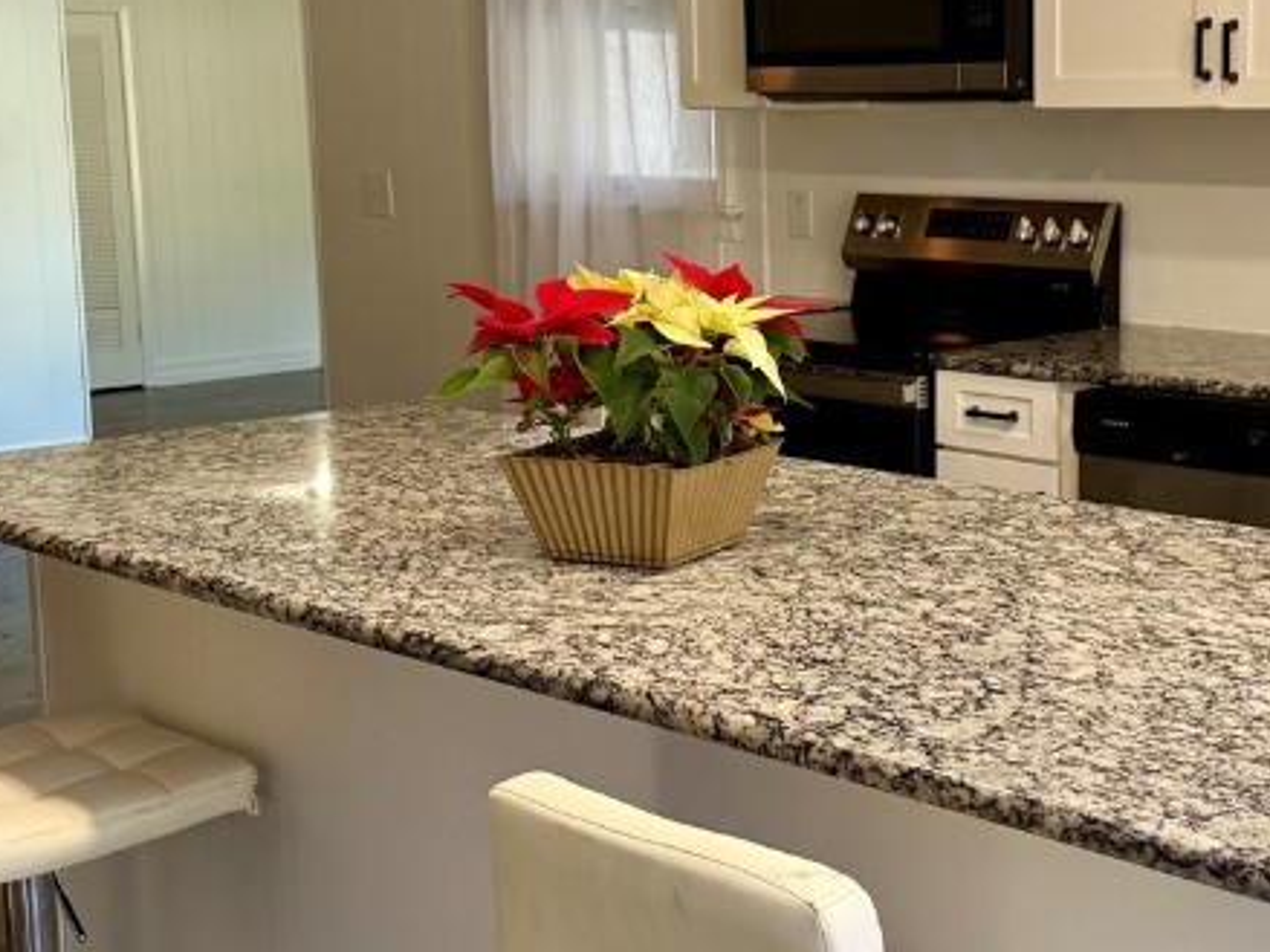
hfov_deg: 33.7
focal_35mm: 56
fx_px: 2054
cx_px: 952
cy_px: 399
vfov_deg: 26.1
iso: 125
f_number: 1.78
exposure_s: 1/120
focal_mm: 6.76
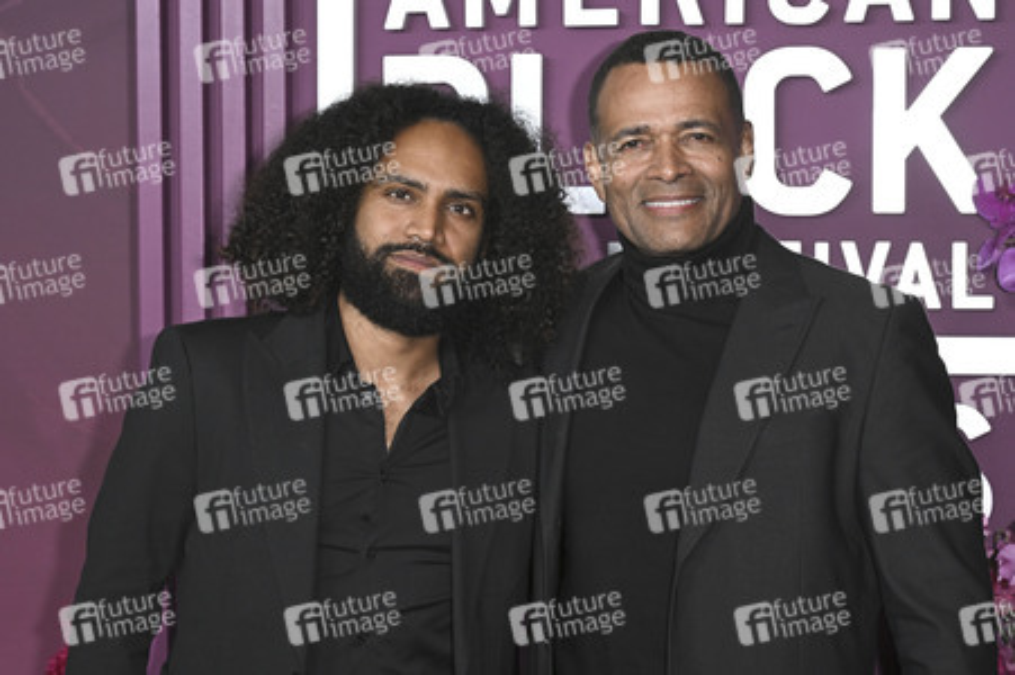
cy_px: 338
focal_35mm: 60
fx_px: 1690
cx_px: 508
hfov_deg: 33.4
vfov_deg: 22.6
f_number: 5.6
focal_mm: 60
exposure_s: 1/320
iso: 2000
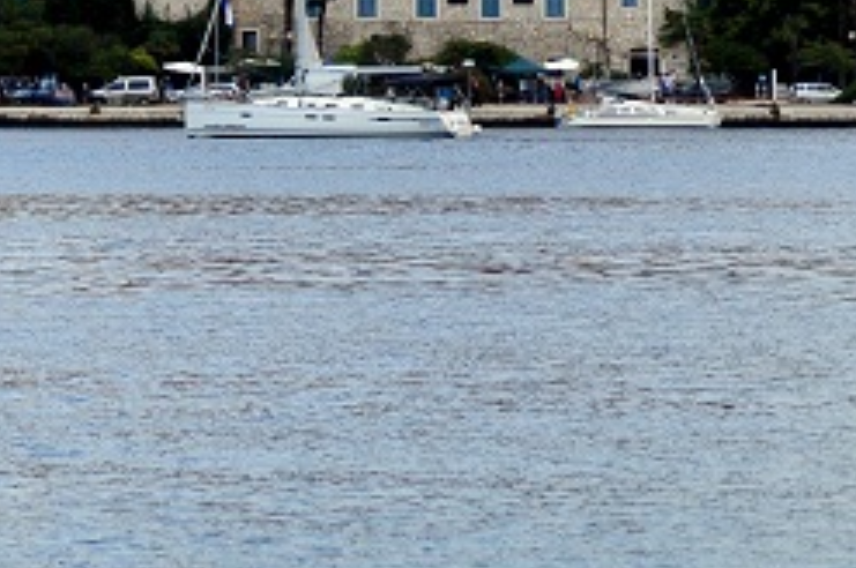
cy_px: -428
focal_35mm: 575
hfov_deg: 3.6
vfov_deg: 2.4
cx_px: -679
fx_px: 13650
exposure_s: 1/640
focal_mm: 105
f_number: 5.6
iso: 200
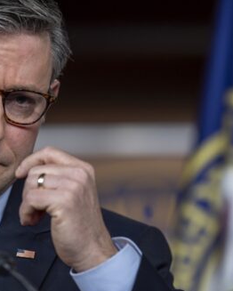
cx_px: -45
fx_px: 3195
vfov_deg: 5.2
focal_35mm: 371
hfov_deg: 4.2
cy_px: 132
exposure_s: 1/500
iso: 1000
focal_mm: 135
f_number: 2
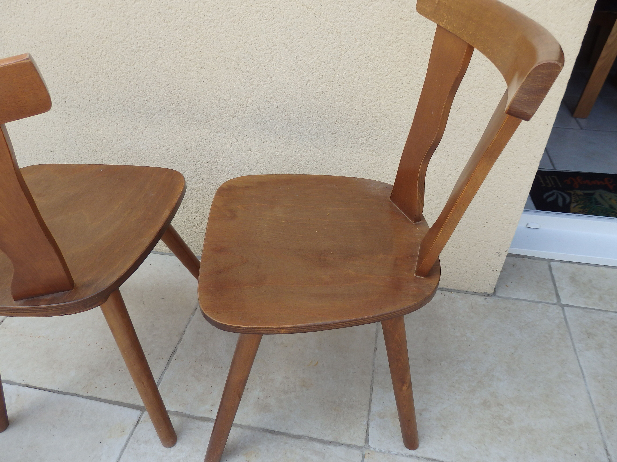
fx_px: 446
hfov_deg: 69.4
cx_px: 308
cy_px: 231
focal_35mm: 25
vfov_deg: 54.9
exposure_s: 1/500
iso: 125
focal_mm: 4.5
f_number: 3
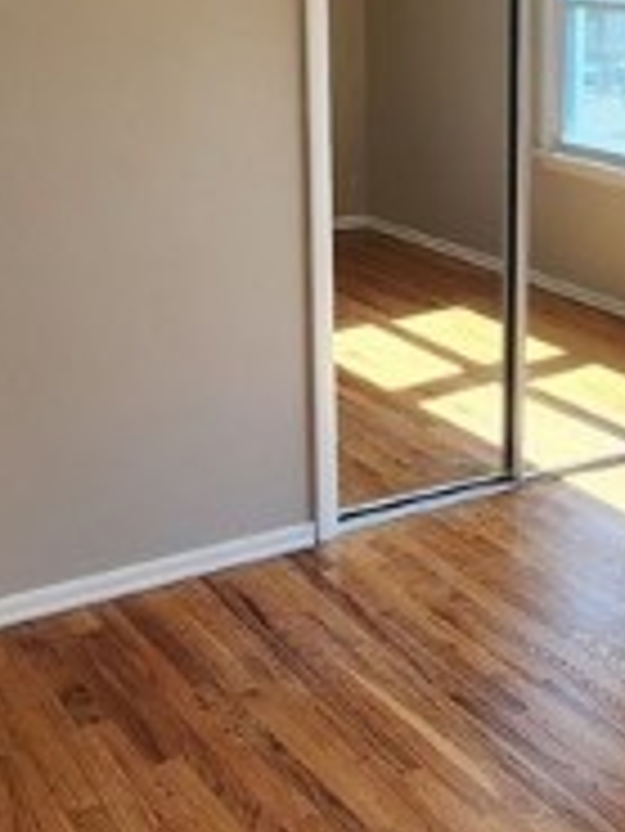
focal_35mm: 54
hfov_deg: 24.1
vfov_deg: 35.2
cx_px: 791
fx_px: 1298
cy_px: 288
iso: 64
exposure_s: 1/120
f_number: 2.2
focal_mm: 2.2
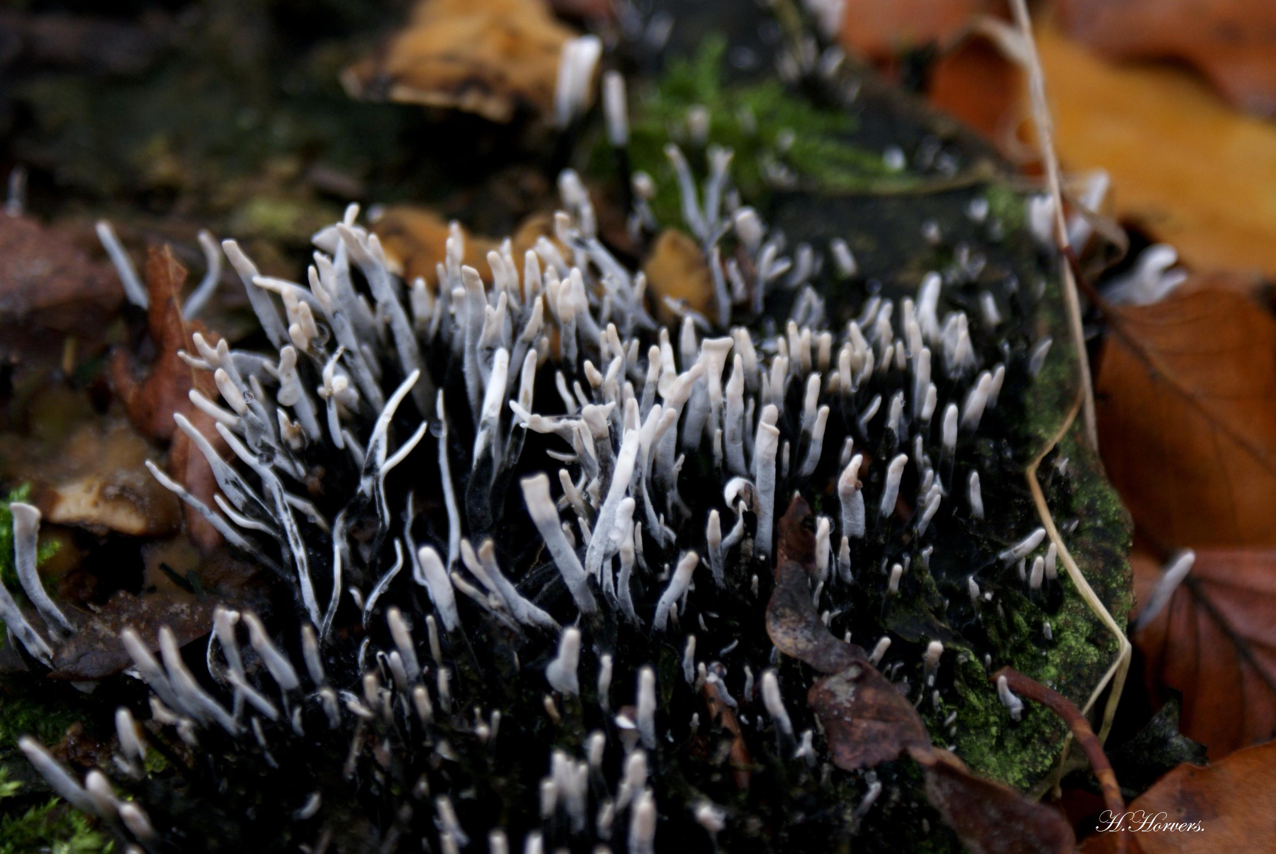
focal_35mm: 105
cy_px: 427
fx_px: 3726
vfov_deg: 13.1
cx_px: 638
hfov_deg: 19.4
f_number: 5.6
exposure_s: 1/125
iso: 250
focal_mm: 70
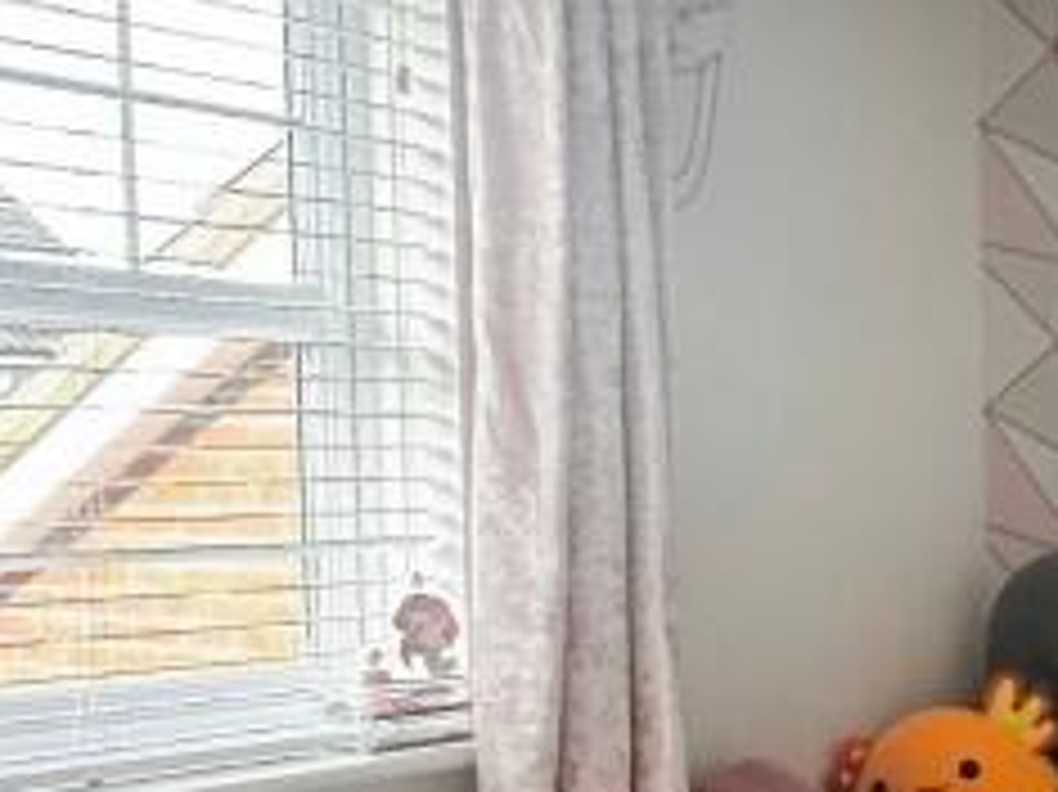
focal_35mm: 61
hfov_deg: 25.8
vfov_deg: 23.8
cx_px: 1472
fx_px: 1863
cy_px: 572
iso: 320
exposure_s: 1/93
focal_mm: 2.22
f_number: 2.2
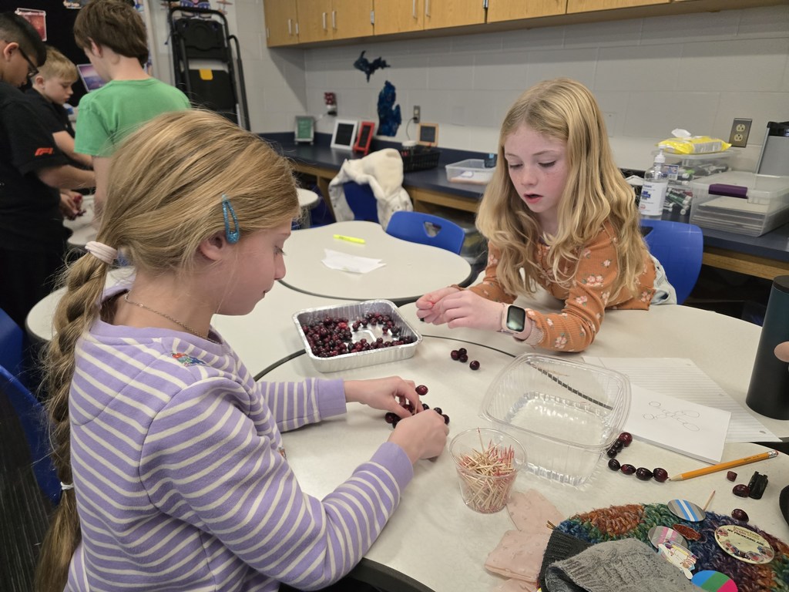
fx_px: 524
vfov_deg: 58.9
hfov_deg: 73.9
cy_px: 296
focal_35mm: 23
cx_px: 394
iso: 640
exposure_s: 1/60
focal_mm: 6.3
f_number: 1.7
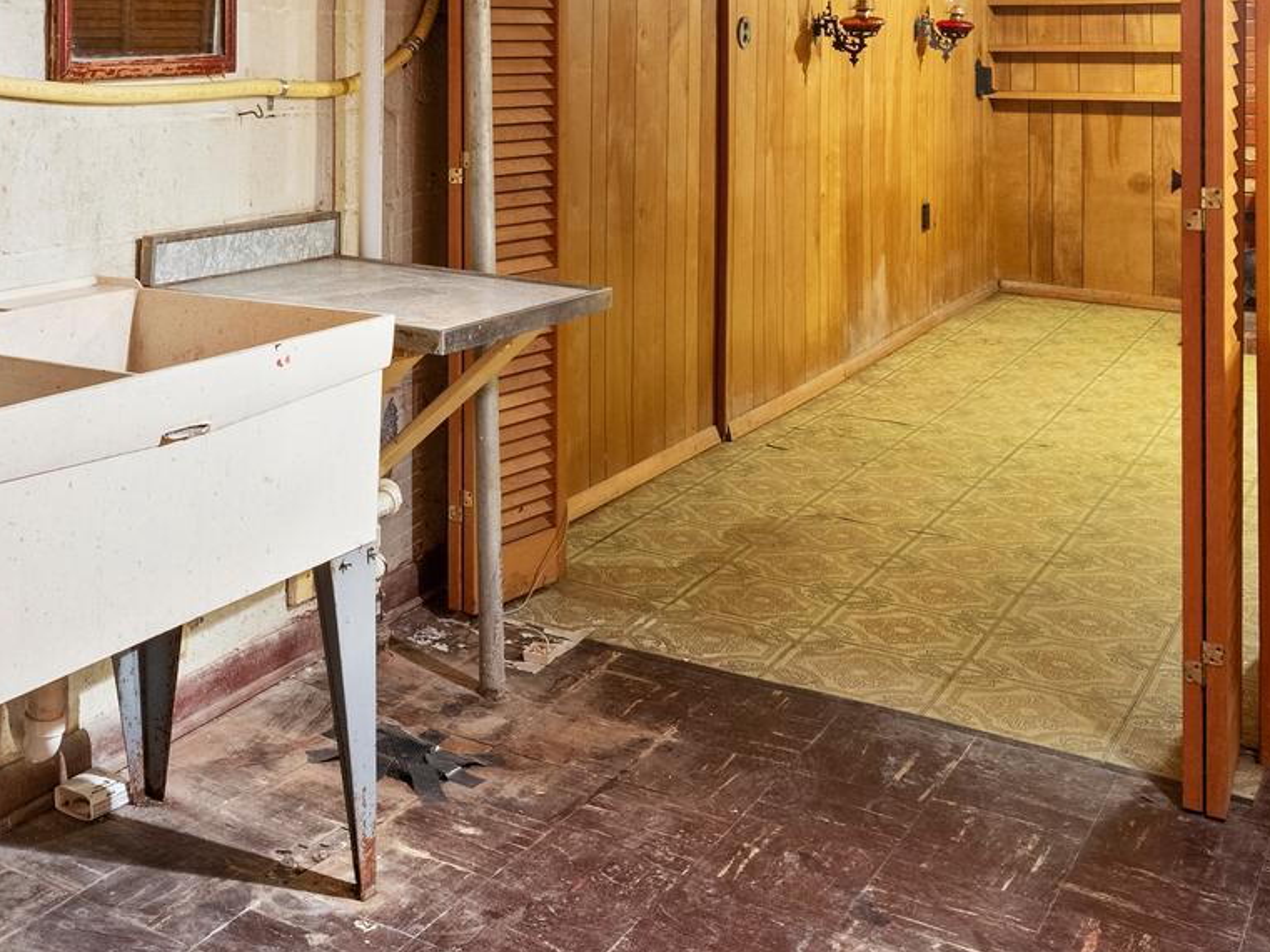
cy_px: 54
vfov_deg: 31.0
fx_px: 1615
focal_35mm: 44
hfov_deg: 40.0
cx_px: 145
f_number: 10
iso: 800
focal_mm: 17
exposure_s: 2.5
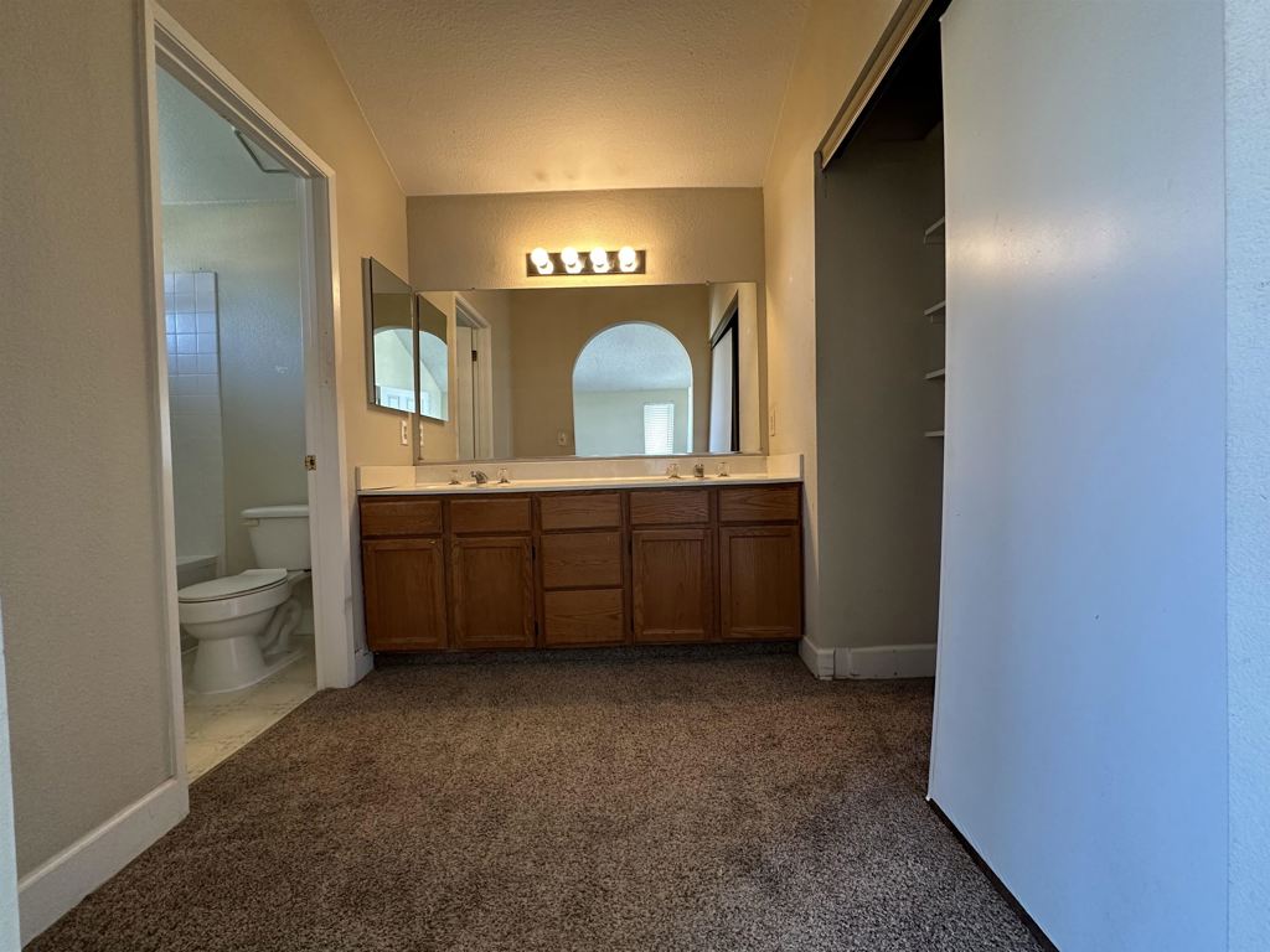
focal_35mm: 14
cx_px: 635
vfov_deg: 85.7
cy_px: 476
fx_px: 514
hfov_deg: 102.1
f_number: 2.2
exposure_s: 1/60
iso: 250
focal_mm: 2.22
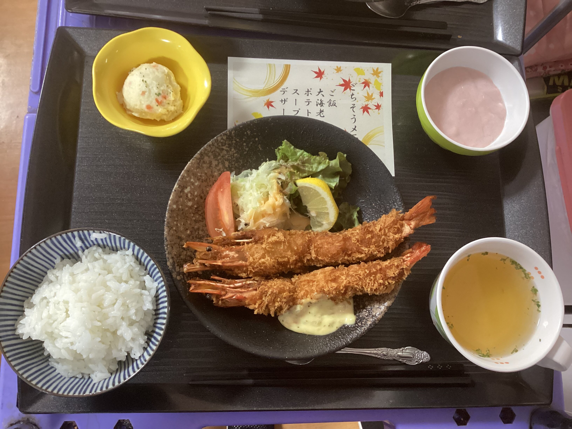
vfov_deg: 45.4
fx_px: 512
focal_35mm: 31
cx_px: 286
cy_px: 214
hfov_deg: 58.4
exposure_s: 1/40
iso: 400
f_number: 2.4
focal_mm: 3.3
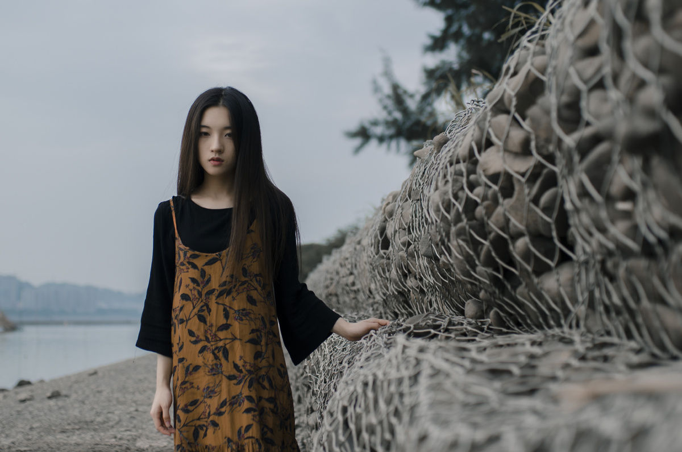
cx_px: 341
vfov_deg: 25.6
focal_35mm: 52
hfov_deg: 37.9
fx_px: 993
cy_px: 226
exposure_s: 1/1600
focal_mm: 35
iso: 100
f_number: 2
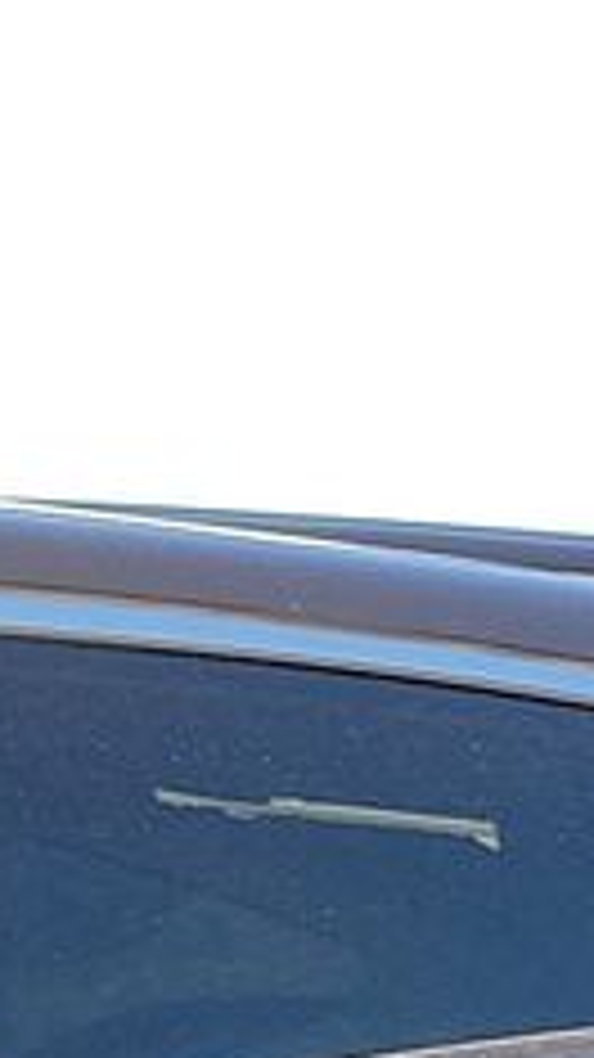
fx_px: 4990
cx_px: 2898
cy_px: 1697
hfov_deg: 5.4
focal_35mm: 178
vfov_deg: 11.5
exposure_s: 1/153
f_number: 1.8
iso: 50
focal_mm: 6.7
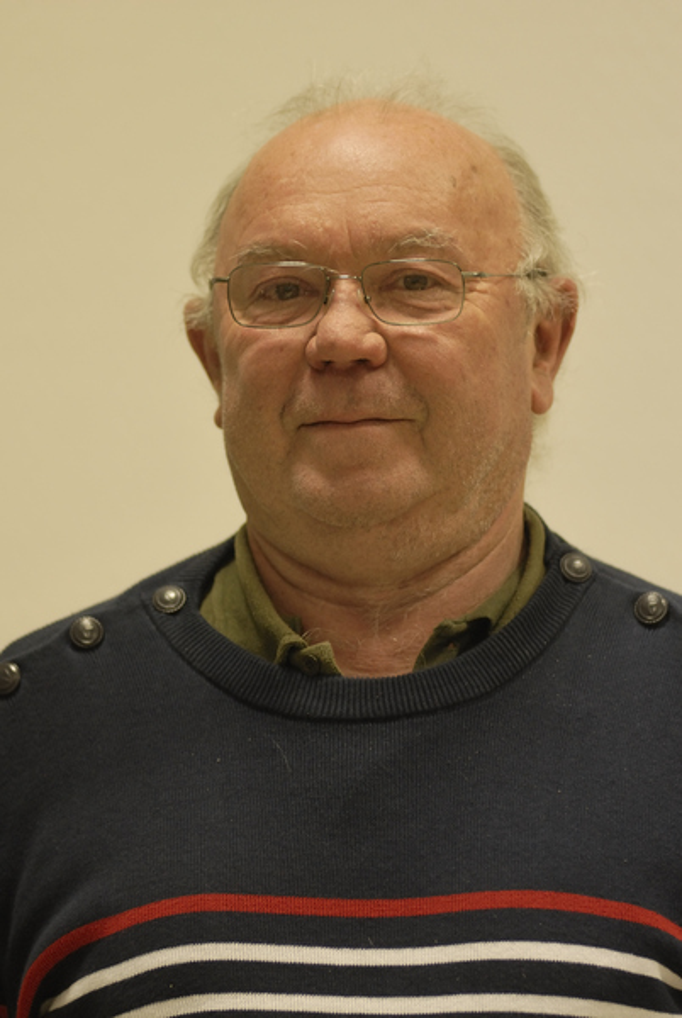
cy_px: 509
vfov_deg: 7.6
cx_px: 341
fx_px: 7645
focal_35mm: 270
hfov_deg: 5.1
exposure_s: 1/80
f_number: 2.8
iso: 640
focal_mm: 180
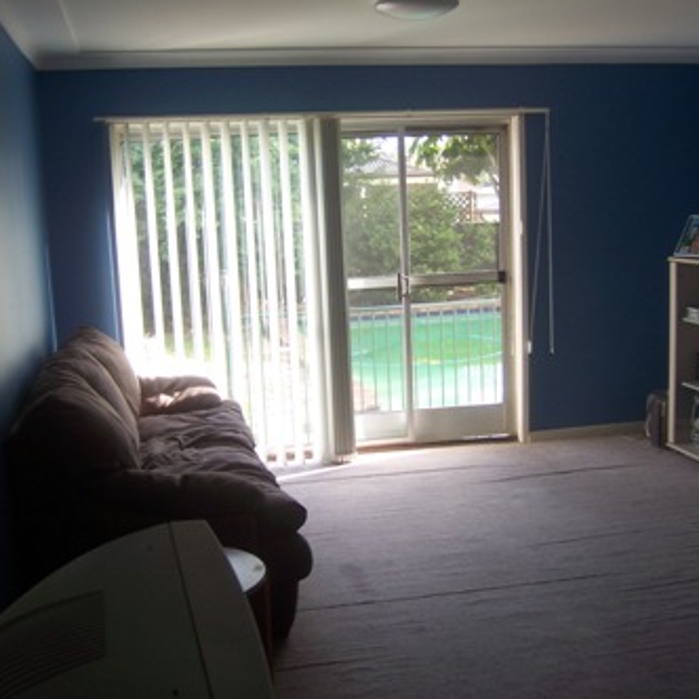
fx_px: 982
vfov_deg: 39.2
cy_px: 352
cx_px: 324
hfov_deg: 39.1
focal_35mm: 43
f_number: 2.8
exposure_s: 1/60
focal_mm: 6.2
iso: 80
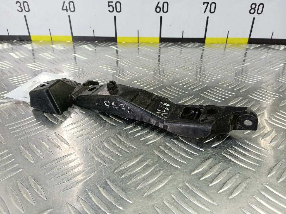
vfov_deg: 58.9
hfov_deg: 73.9
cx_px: 143
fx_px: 190
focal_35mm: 23
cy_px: 107
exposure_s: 1/50
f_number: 1.6
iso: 145
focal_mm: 4.11
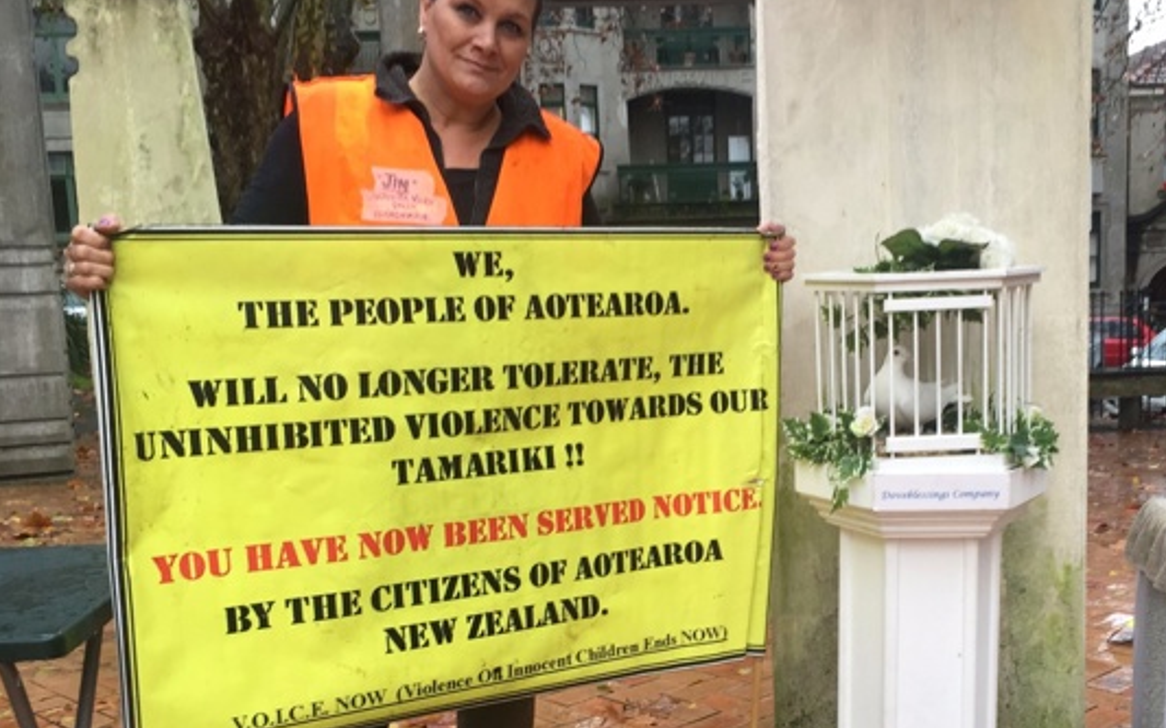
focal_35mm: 43
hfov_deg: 45.8
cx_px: 741
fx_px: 1366
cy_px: 482
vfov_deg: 29.7
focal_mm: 4.15
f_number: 2.2
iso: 32
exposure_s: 1/50
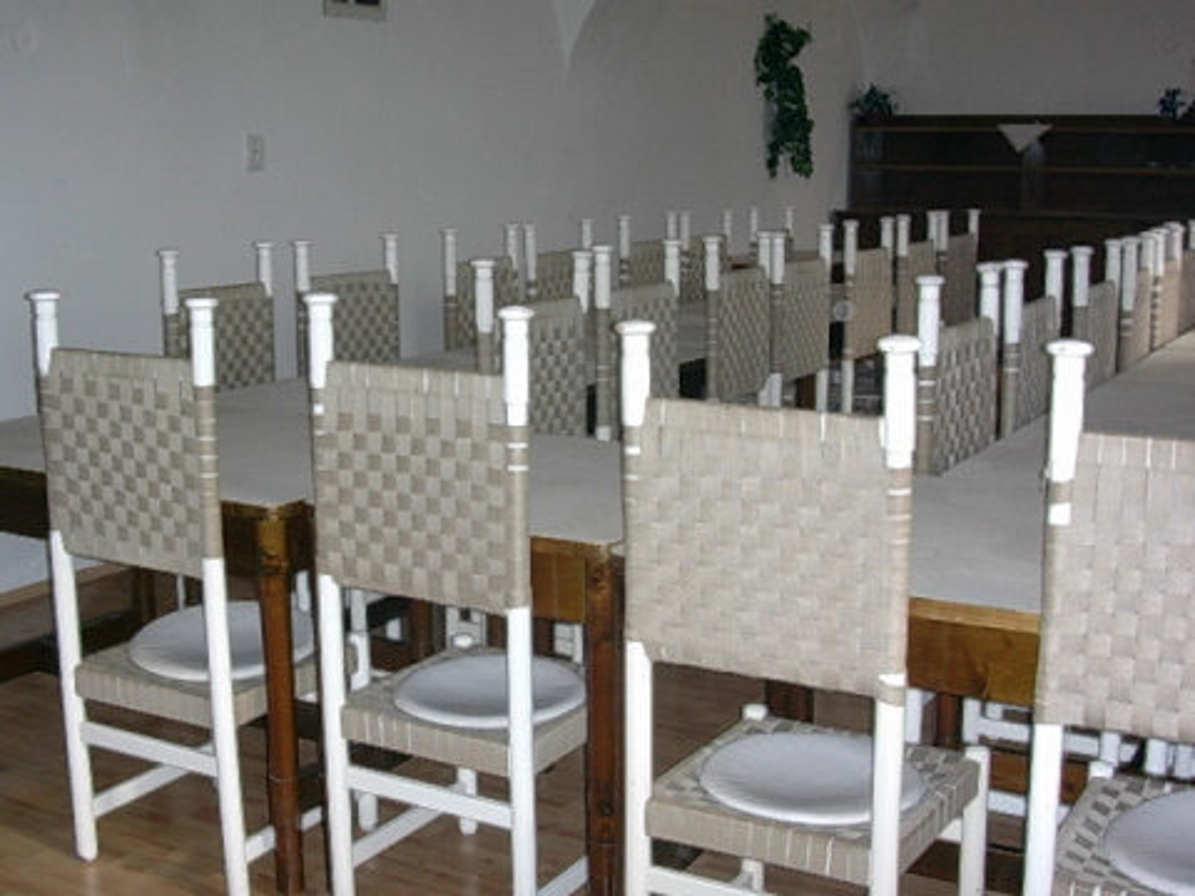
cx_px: 598
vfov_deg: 32.2
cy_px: 448
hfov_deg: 42.1
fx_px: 1553
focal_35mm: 45
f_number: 2.9
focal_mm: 6.7
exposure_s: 1/64
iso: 70
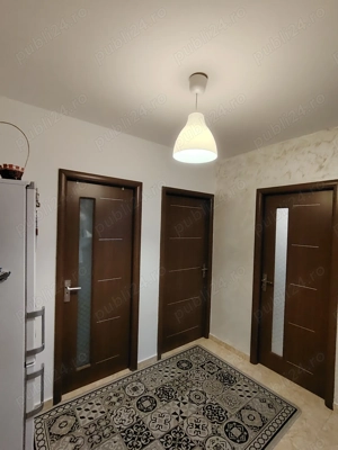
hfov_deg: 74.7
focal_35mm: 17
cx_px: 169
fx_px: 221
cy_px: 225
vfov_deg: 91.0
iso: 313
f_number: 2.2
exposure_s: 1/50
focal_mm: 1.42
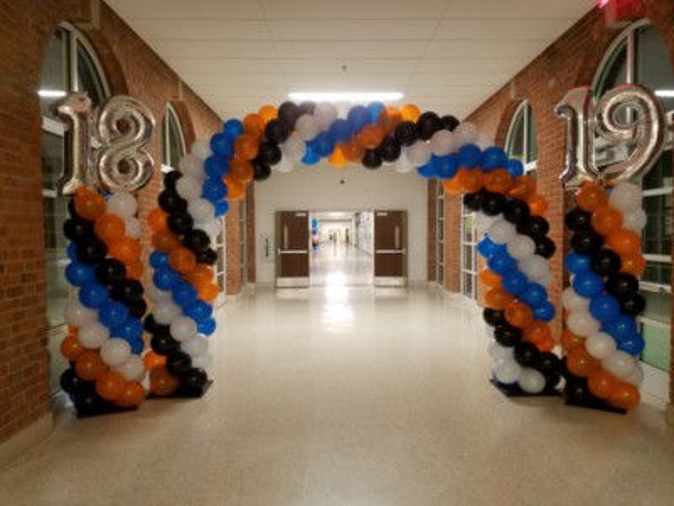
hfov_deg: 67.3
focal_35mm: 26
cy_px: 253
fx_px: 506
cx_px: 337
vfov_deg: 53.1
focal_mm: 4.2
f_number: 1.7
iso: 200
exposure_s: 1/13
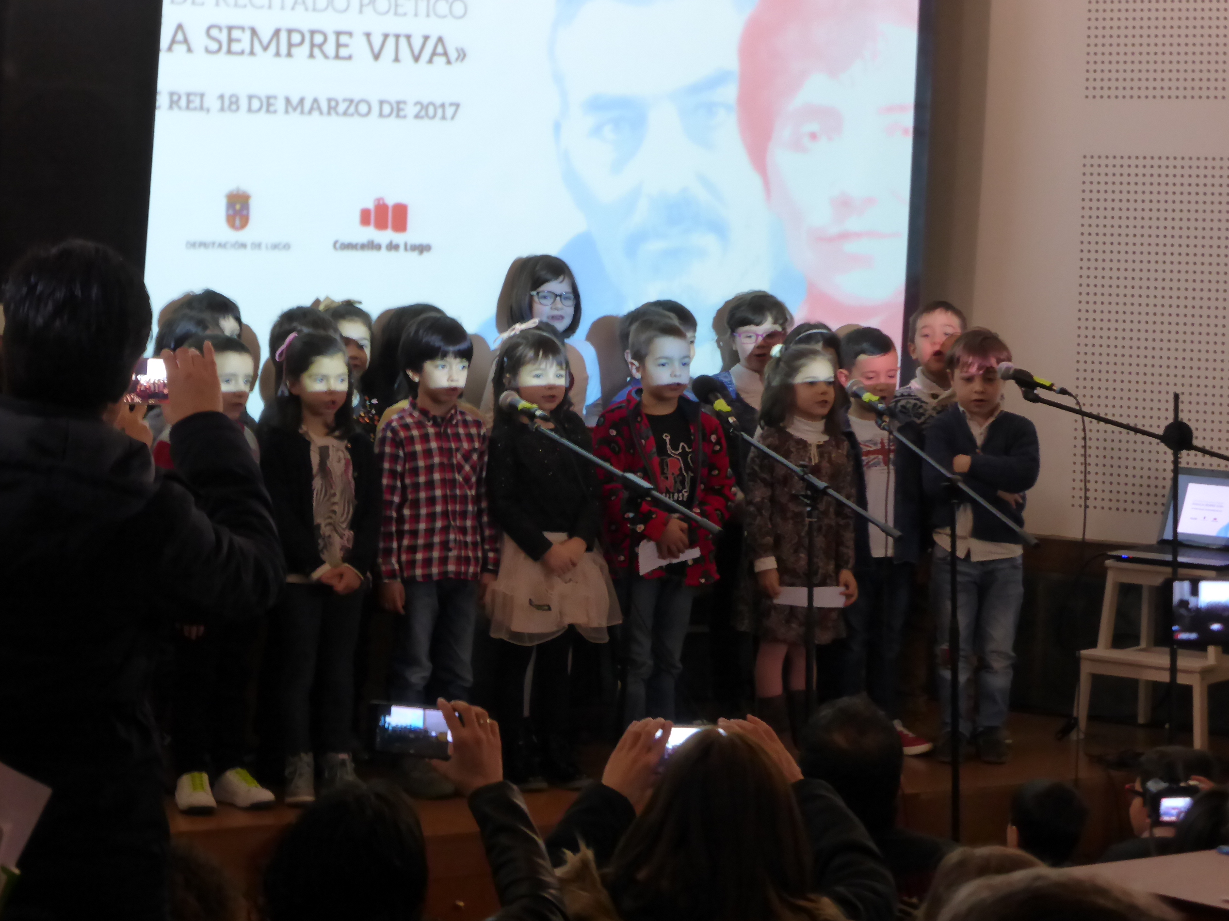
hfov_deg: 20.0
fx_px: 3479
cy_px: 464
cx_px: 612
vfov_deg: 15.1
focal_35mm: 98
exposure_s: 1/8
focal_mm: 16.1
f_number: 5.2
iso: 400
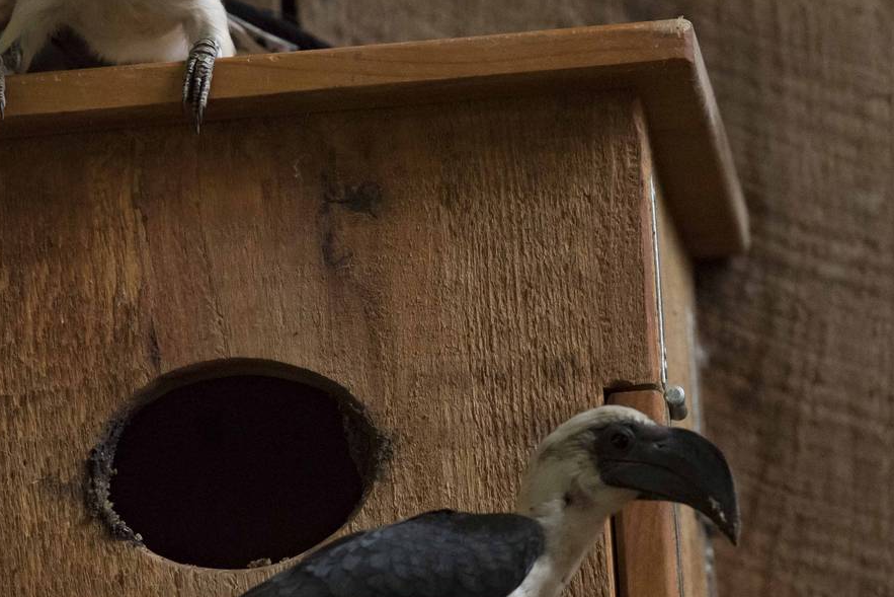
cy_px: 124
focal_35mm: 476
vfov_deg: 2.9
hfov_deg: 4.3
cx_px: 344
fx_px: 11819
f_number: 2.8
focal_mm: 175
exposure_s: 1/1000
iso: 2500
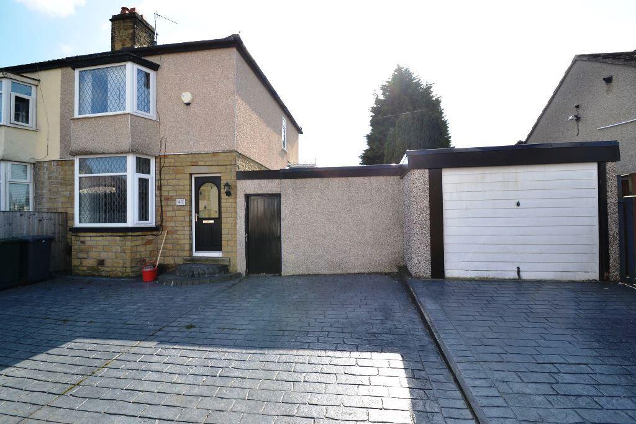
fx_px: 265
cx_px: 318
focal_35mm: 15
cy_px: 212
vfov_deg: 77.3
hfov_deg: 100.4
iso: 100
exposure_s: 1/160
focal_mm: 10
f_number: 6.3
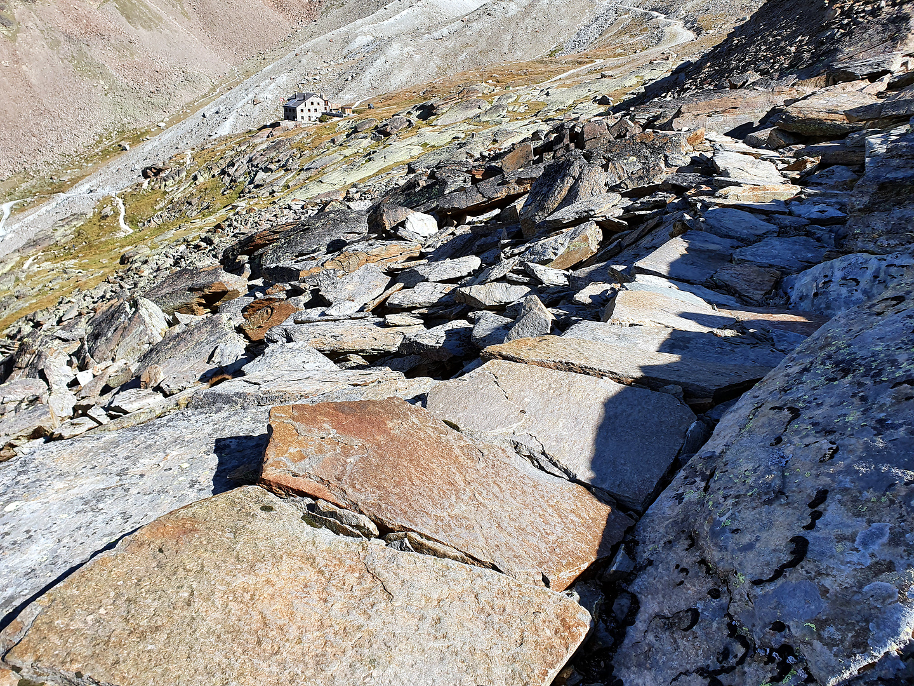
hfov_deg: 67.3
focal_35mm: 26
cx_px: 457
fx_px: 687
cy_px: 343
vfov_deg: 53.1
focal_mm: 4.32
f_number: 2.4
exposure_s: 1/868
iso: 50
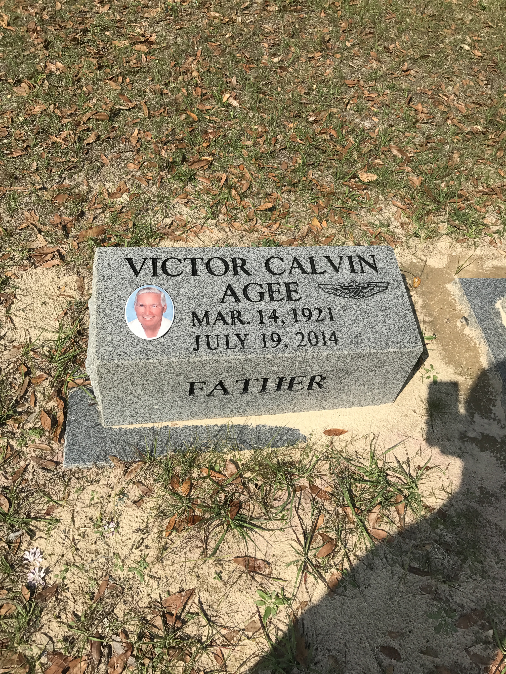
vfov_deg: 63.4
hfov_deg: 49.7
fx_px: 546
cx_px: 253
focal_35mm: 28
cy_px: 337
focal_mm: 3.99
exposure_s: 1/3546
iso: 20
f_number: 1.8
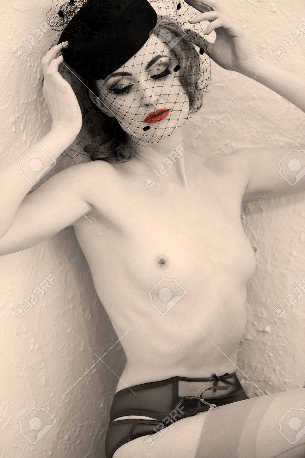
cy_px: 229
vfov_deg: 19.5
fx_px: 1336
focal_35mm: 105
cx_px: 152
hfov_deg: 13.0
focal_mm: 105
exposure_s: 1/20
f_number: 2.8
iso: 400
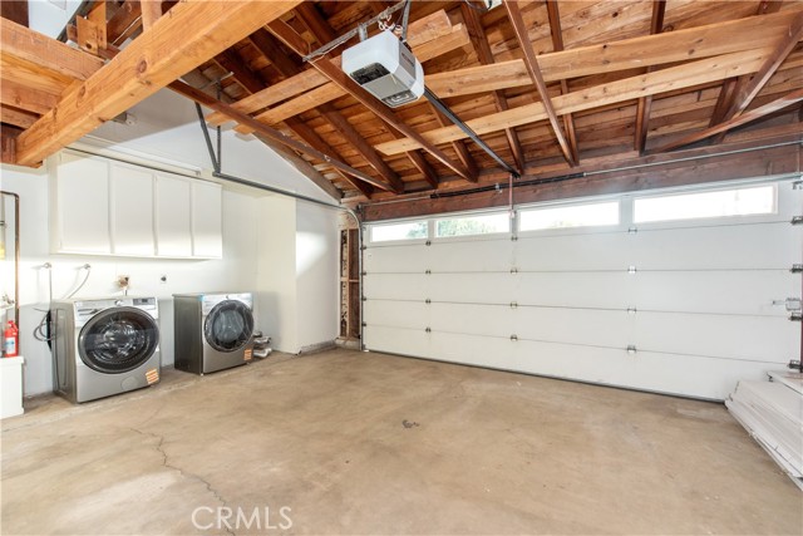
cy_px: 268
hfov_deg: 100.4
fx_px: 335
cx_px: 402
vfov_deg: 77.4
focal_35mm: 15
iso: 800
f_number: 4.5
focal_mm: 15
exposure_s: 1/80
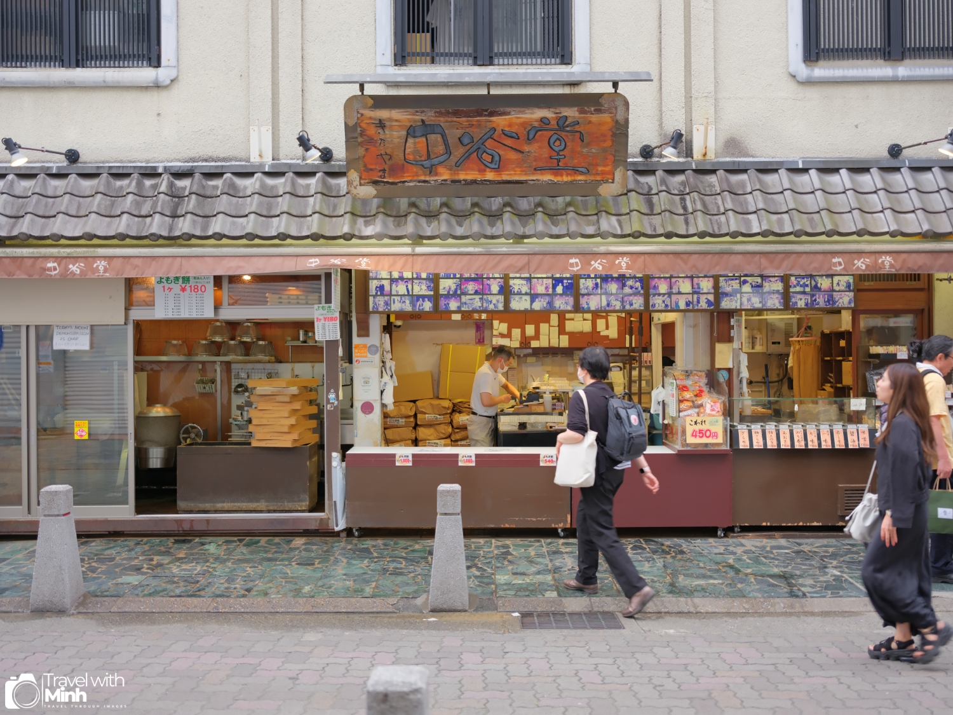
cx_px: 476
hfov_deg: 51.4
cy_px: 358
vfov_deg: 39.7
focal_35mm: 36
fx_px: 991
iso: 250
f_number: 2.8
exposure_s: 1/100
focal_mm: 45
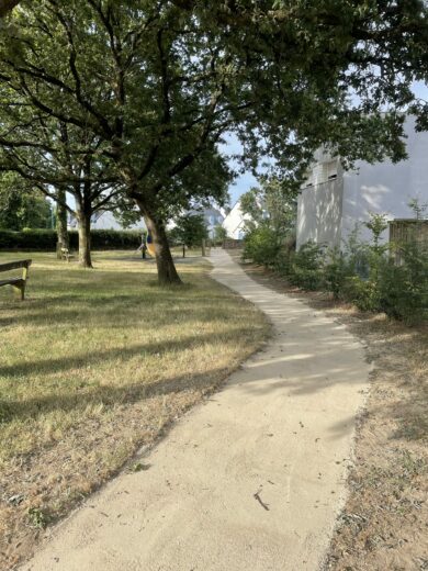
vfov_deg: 67.3
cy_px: 286
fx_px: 429
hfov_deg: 53.1
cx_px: 214
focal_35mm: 26
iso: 32
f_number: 1.6
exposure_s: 1/910
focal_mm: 4.2
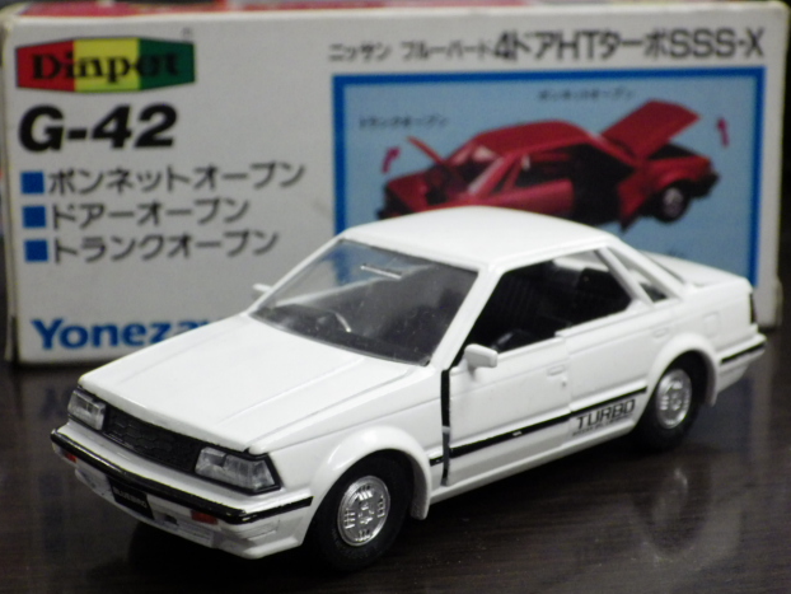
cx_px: 389
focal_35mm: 73
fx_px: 1669
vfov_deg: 20.2
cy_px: 295
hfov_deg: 26.7
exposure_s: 1/50
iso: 800
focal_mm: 12.8
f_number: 4.2
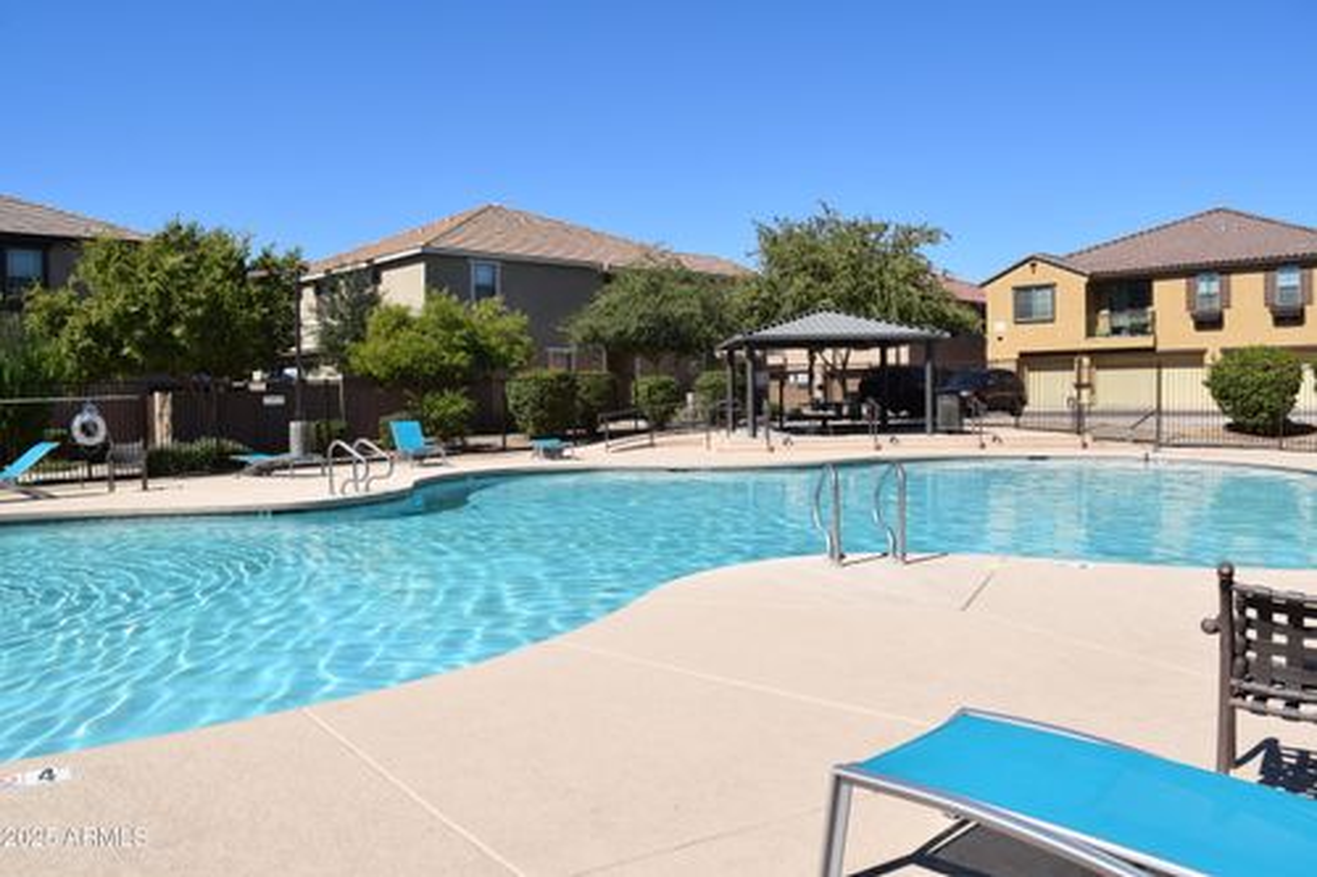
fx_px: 987
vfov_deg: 47.9
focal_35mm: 27
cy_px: 438
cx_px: 658
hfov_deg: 67.4
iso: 200
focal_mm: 18
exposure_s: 1/400
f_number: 10
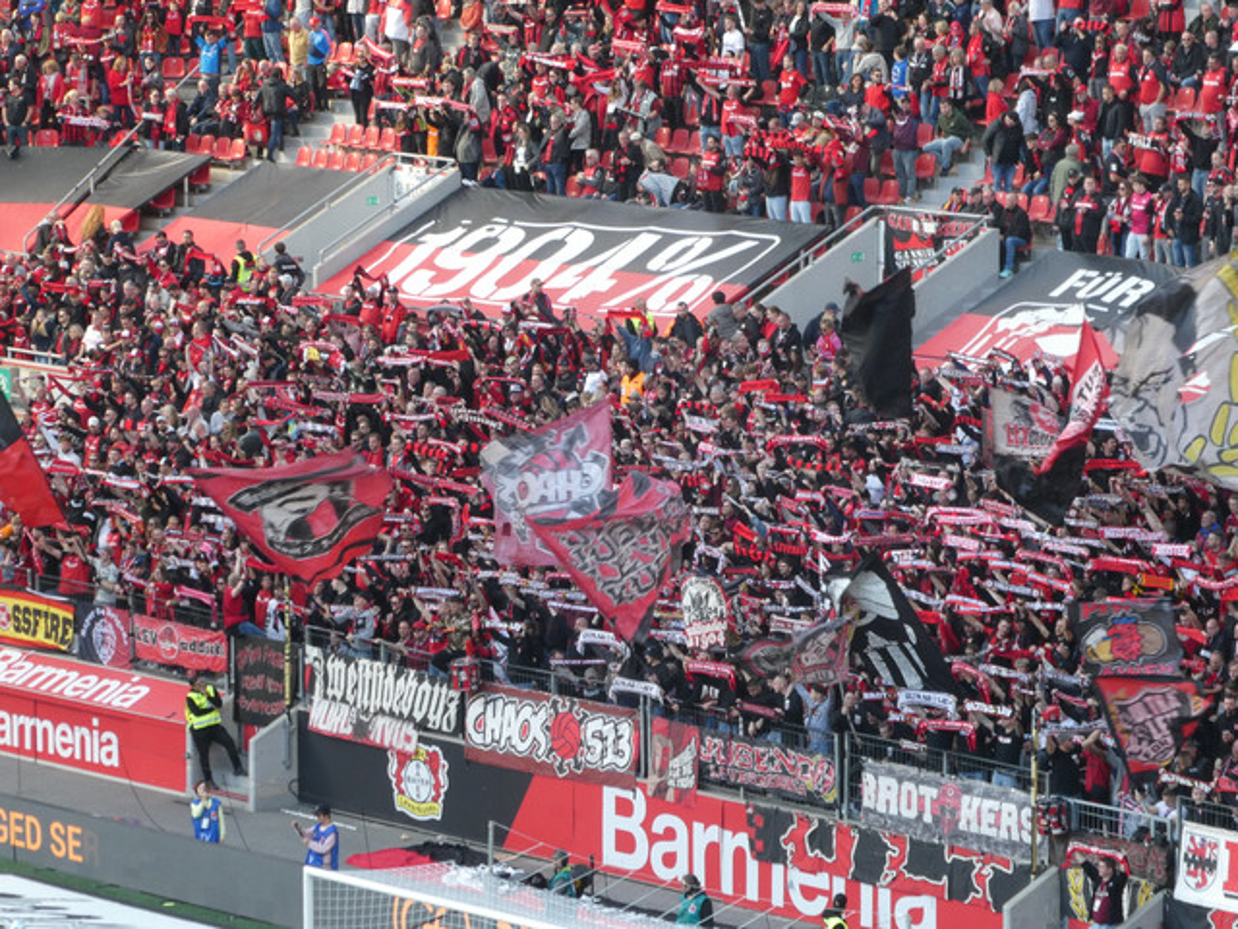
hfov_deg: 9.9
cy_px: 464
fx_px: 7153
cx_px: 619
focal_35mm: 200
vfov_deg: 7.4
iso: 200
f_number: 5.6
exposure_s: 1/80
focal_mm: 35.8
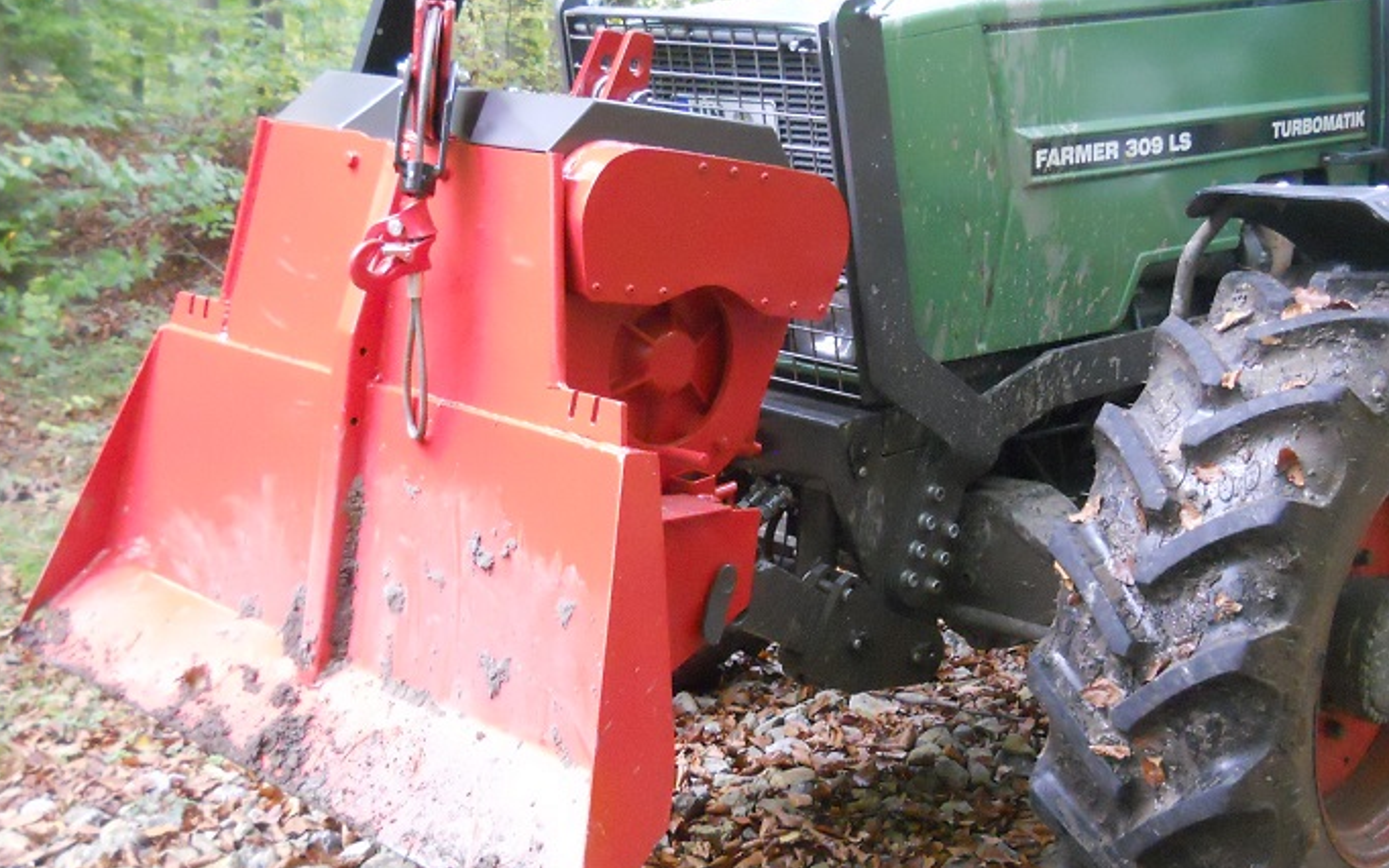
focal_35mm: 51
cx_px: 688
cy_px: 520
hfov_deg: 39.6
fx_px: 1930
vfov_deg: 25.3
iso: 800
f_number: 3.1
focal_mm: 6.72
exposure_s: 1/80
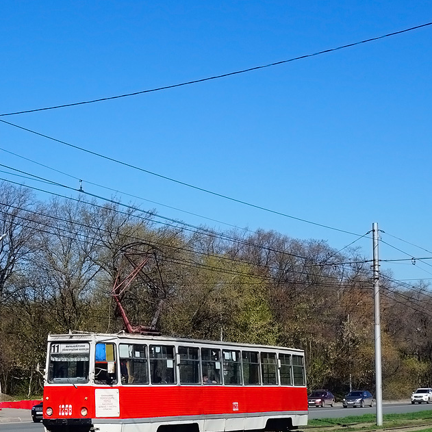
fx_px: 890
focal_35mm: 63
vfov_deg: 27.2
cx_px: 127
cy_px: 258
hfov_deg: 27.1
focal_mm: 14.4
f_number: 9
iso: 125
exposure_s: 1/500
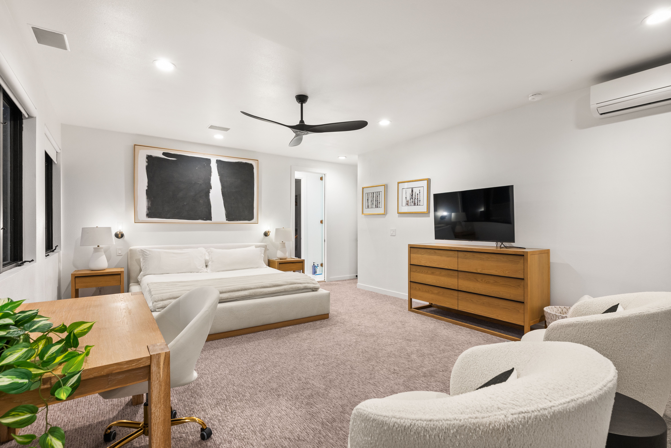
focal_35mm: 17
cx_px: 336
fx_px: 317
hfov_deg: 93.3
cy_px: 224
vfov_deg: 70.4
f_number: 7.1
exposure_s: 1/1.67
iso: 640
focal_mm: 17
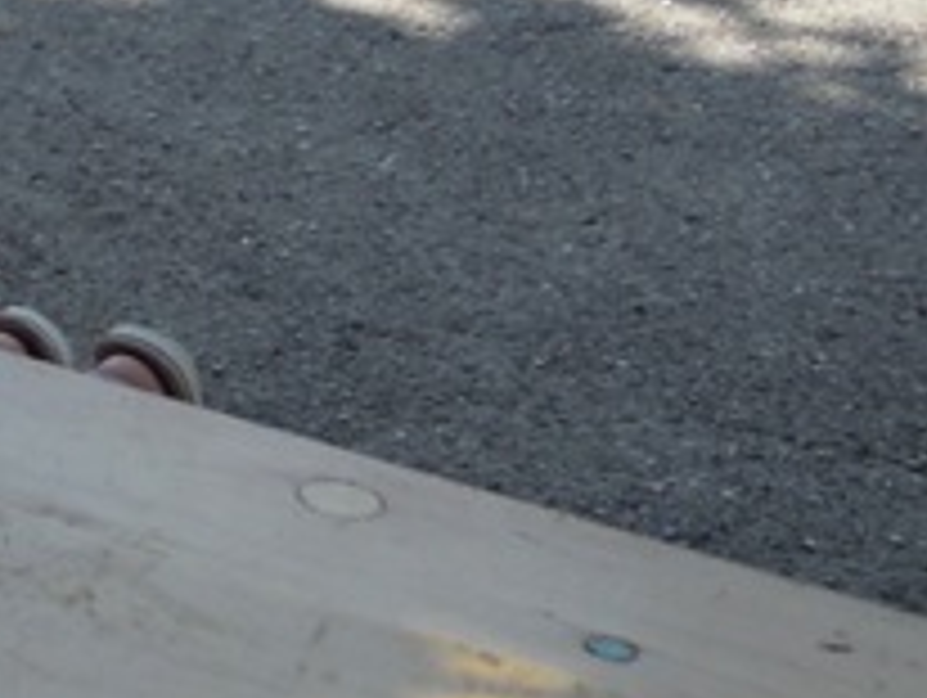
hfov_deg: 12.3
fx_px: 3727
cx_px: -1012
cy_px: -739
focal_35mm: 139
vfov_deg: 9.9
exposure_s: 1/500
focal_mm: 5
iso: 100
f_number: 2.7
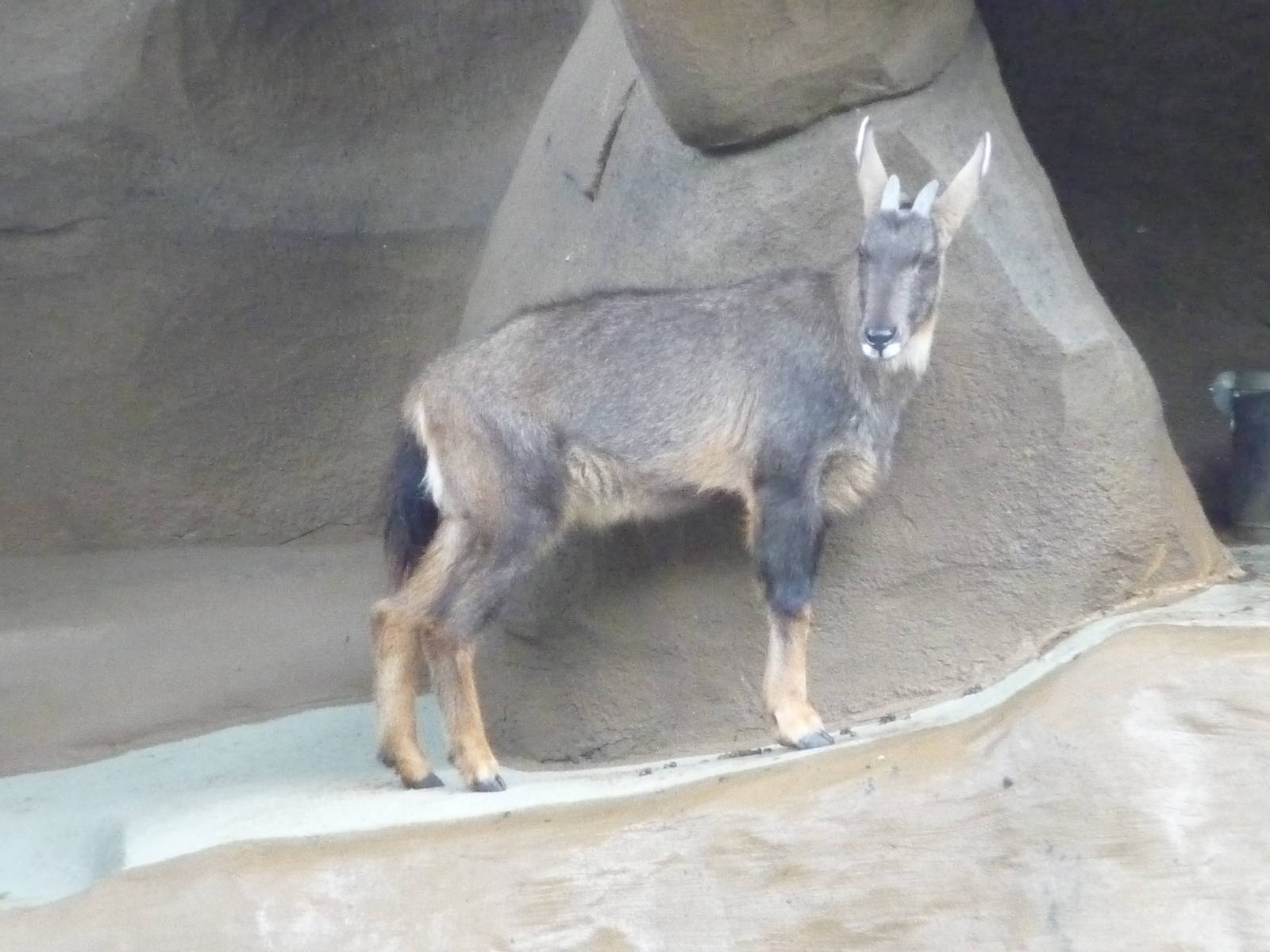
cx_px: 635
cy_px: 476
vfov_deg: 3.2
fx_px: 17317
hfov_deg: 4.2
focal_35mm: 472
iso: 800
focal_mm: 47
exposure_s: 1/100
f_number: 4.9
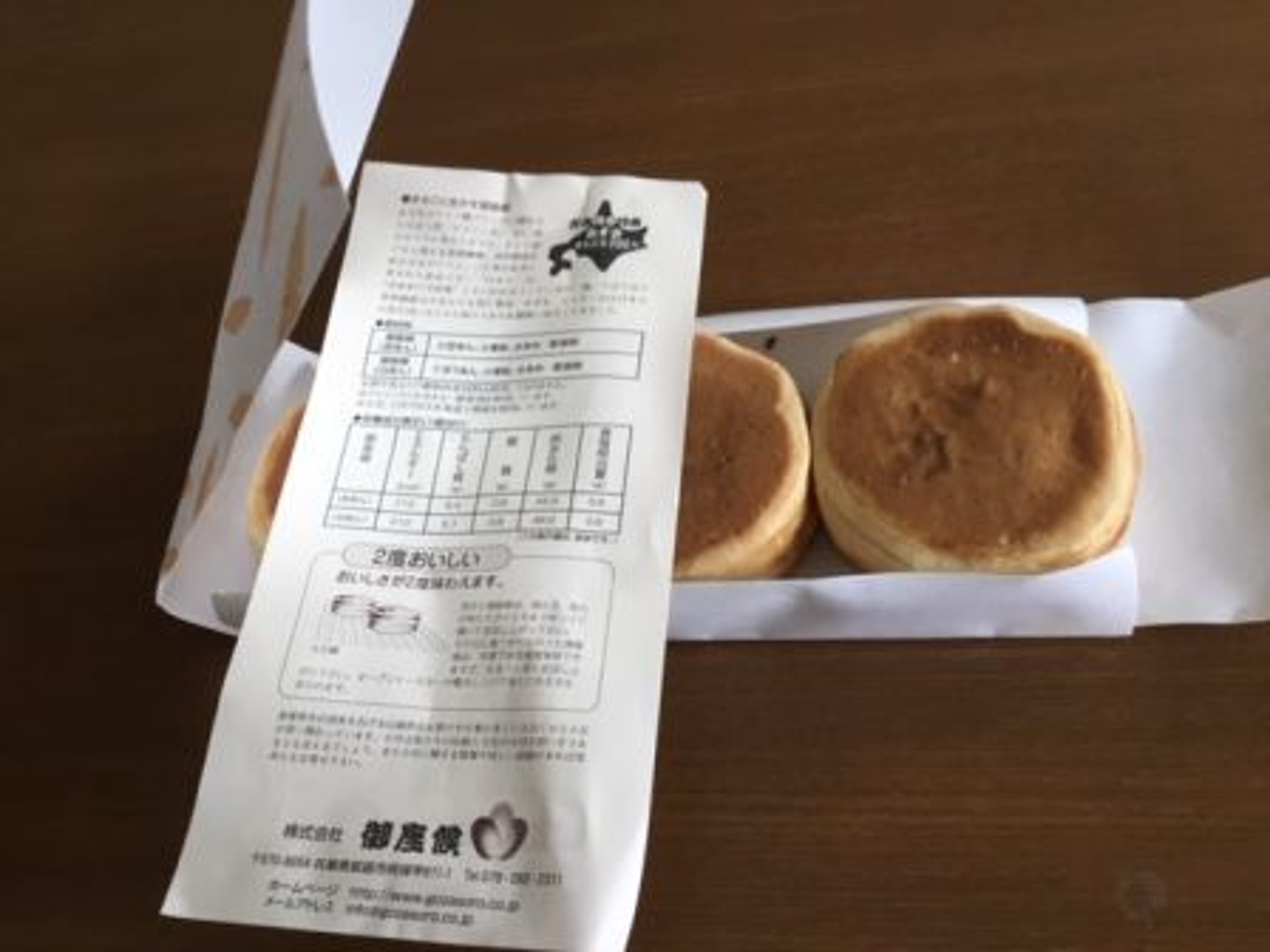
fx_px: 1137
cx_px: 635
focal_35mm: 31
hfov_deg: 58.4
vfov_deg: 45.4
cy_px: 476
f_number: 2.4
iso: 64
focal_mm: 3.3
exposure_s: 1/30
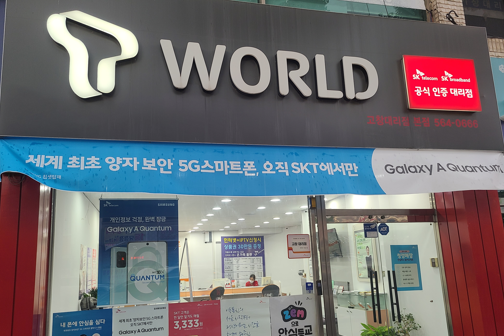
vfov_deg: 46.2
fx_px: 392
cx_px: 245
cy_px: 195
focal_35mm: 28
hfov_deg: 65.5
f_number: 1.8
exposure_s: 1/119
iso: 50
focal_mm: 5.4
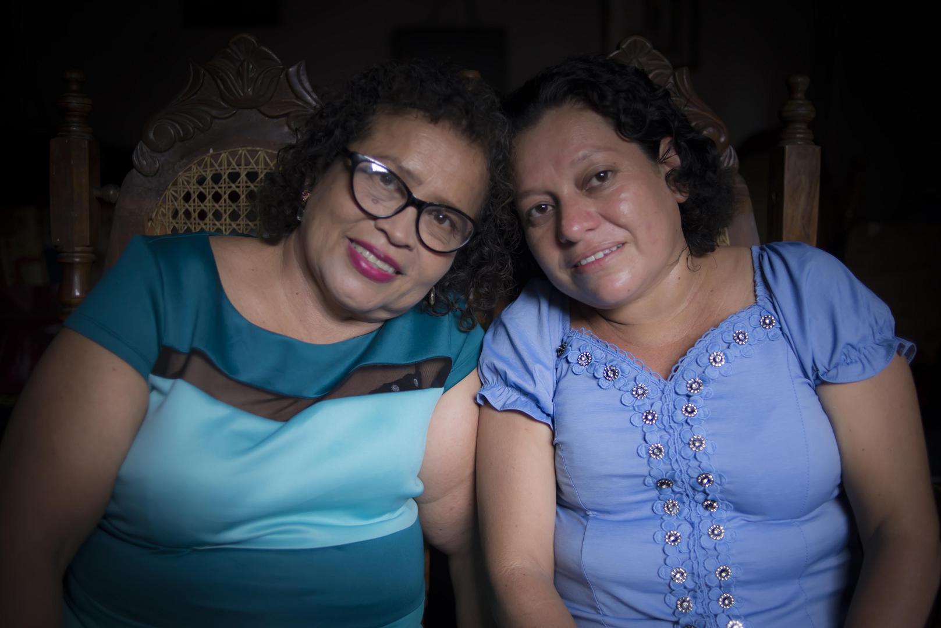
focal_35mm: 35
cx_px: 470
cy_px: 314
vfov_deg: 37.9
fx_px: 915
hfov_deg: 54.4
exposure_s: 1/250
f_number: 2
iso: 800
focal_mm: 35
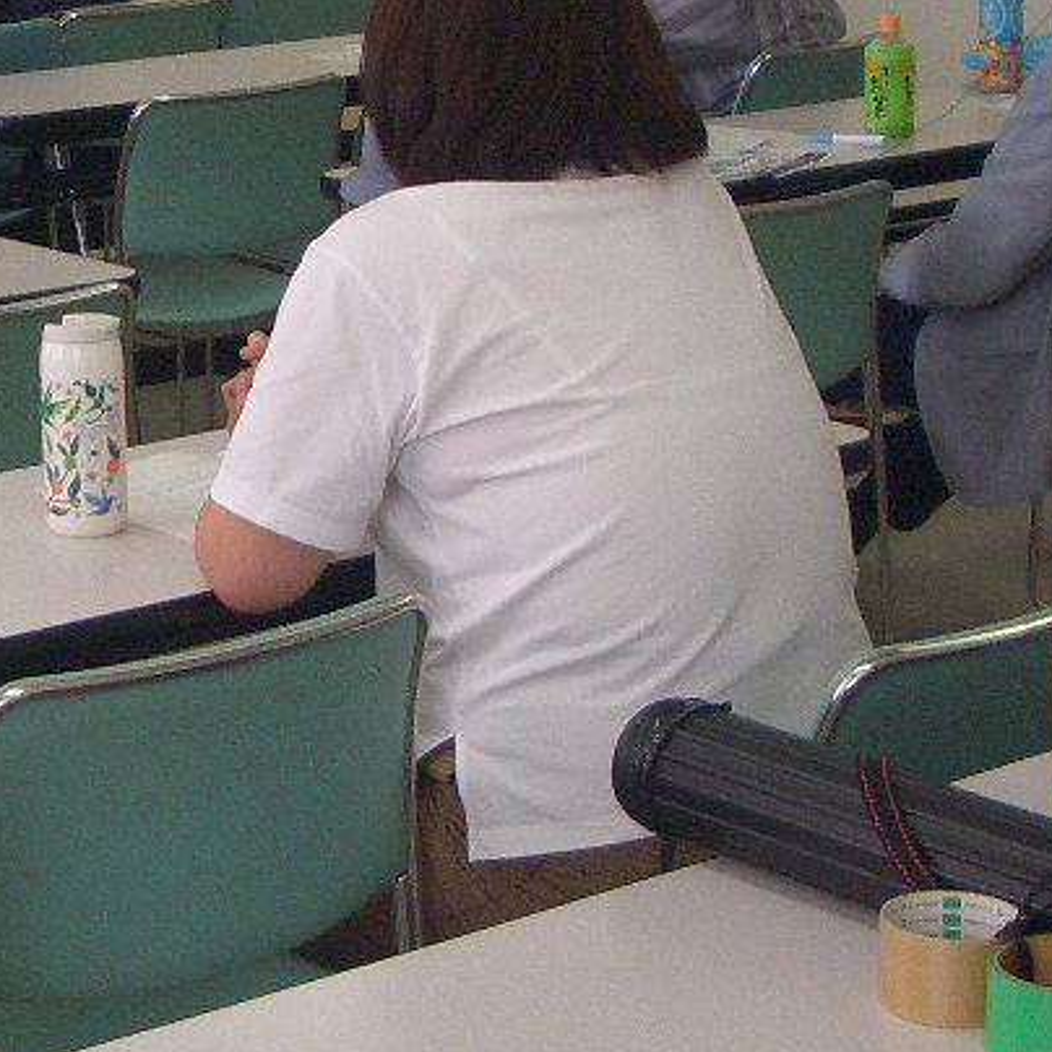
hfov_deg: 17.3
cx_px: -16
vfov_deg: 17.7
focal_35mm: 98
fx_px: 3370
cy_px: 411
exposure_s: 1/80
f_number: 2.6
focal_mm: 5.8
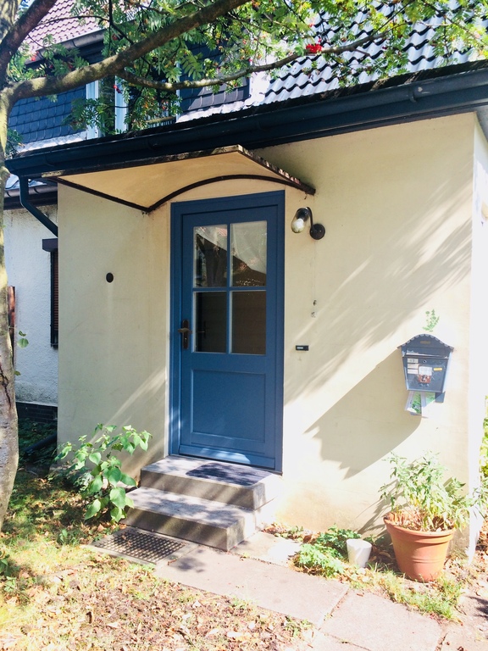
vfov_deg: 61.7
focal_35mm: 29
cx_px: 244
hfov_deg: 48.2
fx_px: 545
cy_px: 326
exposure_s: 1/252
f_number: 2.2
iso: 32
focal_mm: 4.15
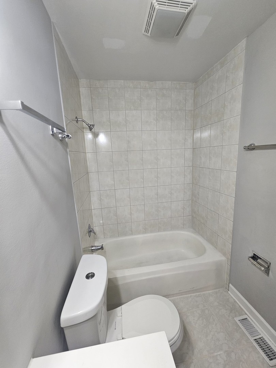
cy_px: 184
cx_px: 138
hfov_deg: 89.9
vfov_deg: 106.2
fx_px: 138
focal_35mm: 13
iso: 160
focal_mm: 2.2
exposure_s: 1/60
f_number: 2.2
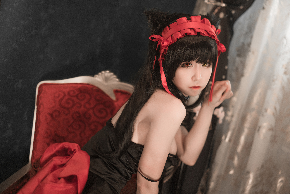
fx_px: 443
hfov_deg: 36.2
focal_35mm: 55
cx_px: 145
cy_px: 97
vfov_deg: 24.6
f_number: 2
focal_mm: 55
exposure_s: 1/100
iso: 400
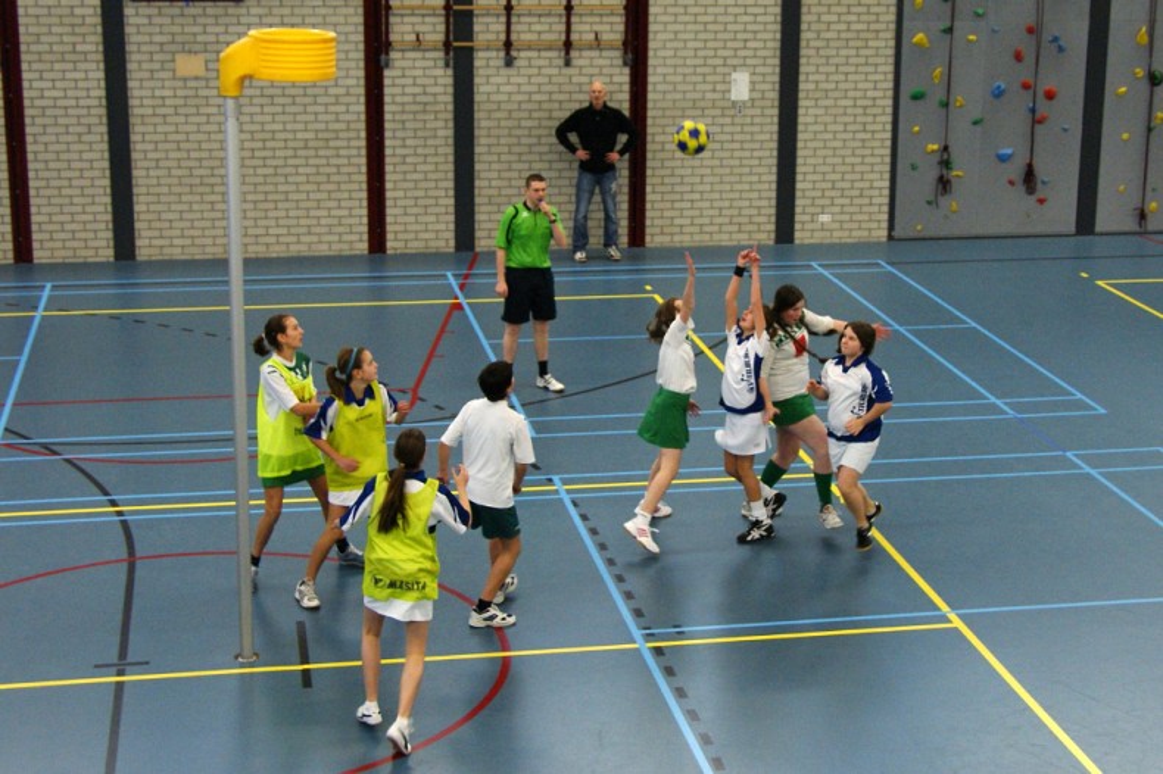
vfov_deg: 34.2
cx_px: 582
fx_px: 1259
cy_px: 387
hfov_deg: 49.6
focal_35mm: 39
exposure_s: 1/100
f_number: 4.5
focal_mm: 26
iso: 800
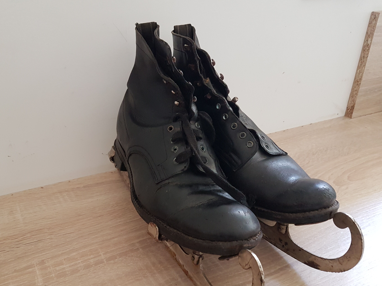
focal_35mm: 31
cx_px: 160
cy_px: 165
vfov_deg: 45.3
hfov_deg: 58.1
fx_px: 342
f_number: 1.7
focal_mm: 4.2
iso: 200
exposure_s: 1/19
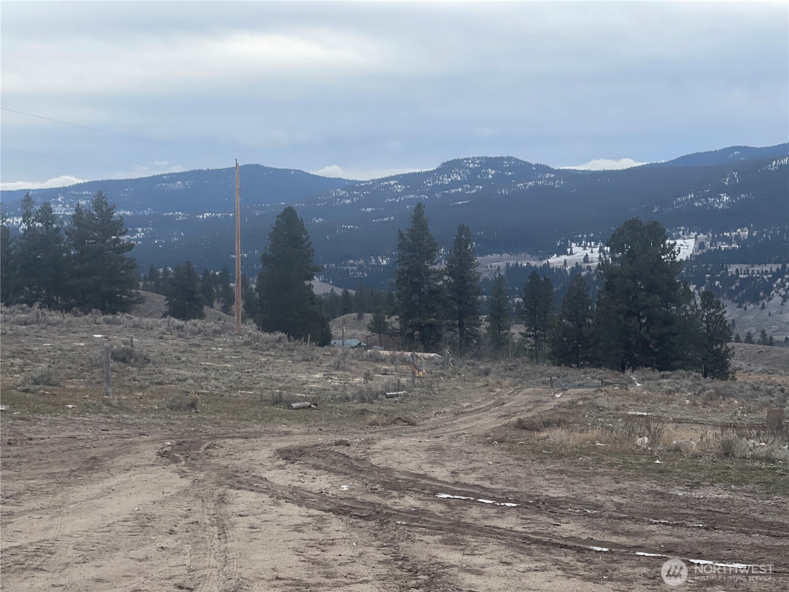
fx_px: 1459
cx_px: 394
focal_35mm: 64
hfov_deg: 30.3
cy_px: 296
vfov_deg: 22.9
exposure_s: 1/525
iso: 20
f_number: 2.2
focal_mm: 7.5
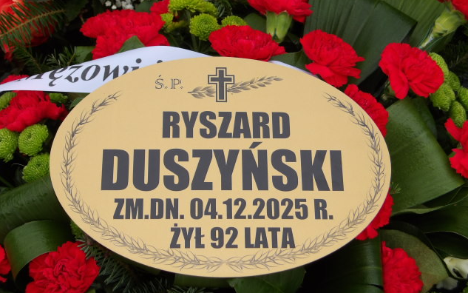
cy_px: 152
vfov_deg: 17.4
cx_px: 232
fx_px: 957
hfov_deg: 27.5
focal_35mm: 75
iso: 100
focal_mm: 12.5
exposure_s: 1/100
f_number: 4.9
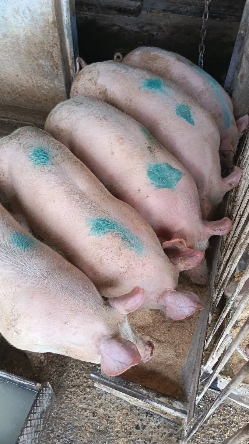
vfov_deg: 66.0
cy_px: 207
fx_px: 340
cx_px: 128
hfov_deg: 40.2
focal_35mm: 29
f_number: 1.75
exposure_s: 1/100
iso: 2826
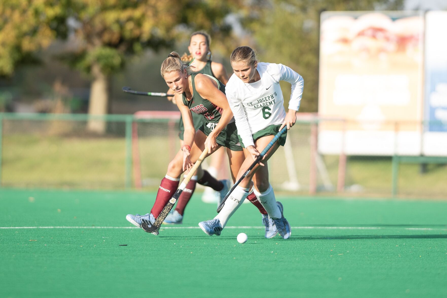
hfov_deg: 6.9
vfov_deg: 4.6
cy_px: 149
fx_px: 3724
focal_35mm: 300
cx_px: 224
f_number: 3.2
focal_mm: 300
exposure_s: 1/2000
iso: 400
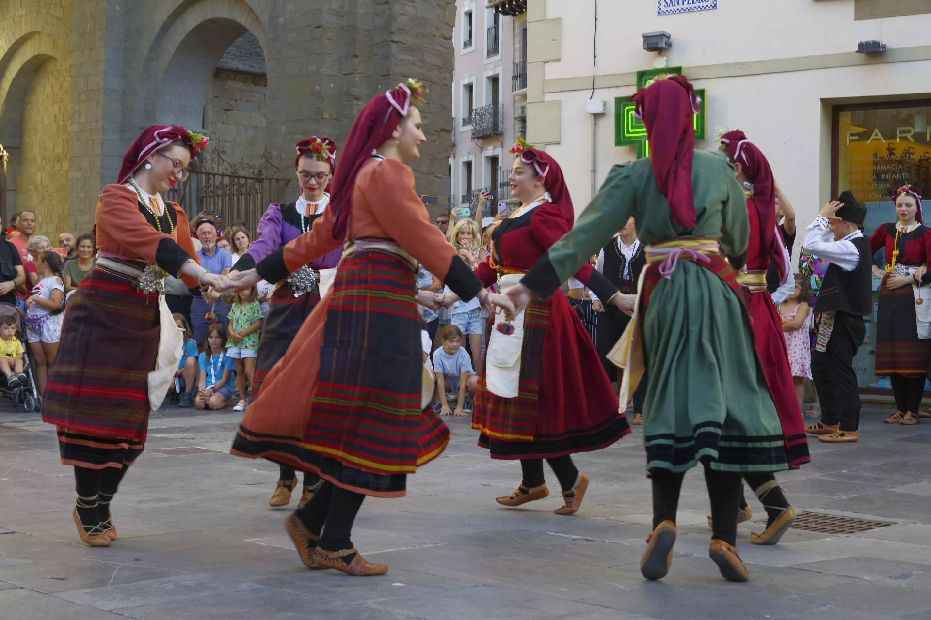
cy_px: 310
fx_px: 1371
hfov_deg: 37.5
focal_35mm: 53
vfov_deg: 25.5
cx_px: 466
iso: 800
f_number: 6.3
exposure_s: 1/160
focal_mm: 53
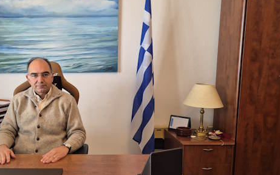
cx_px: 81
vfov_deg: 34.3
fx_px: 282
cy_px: 103
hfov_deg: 51.2
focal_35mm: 37
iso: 200
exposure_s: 1/100
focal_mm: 5.4
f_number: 1.8
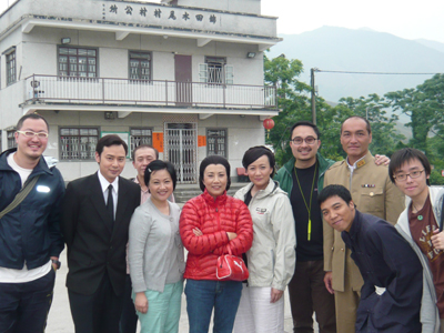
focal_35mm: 50
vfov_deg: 29.1
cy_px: 166
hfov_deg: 38.2
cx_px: 222
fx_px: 641
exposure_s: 1/200
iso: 100
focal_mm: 5.2
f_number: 3
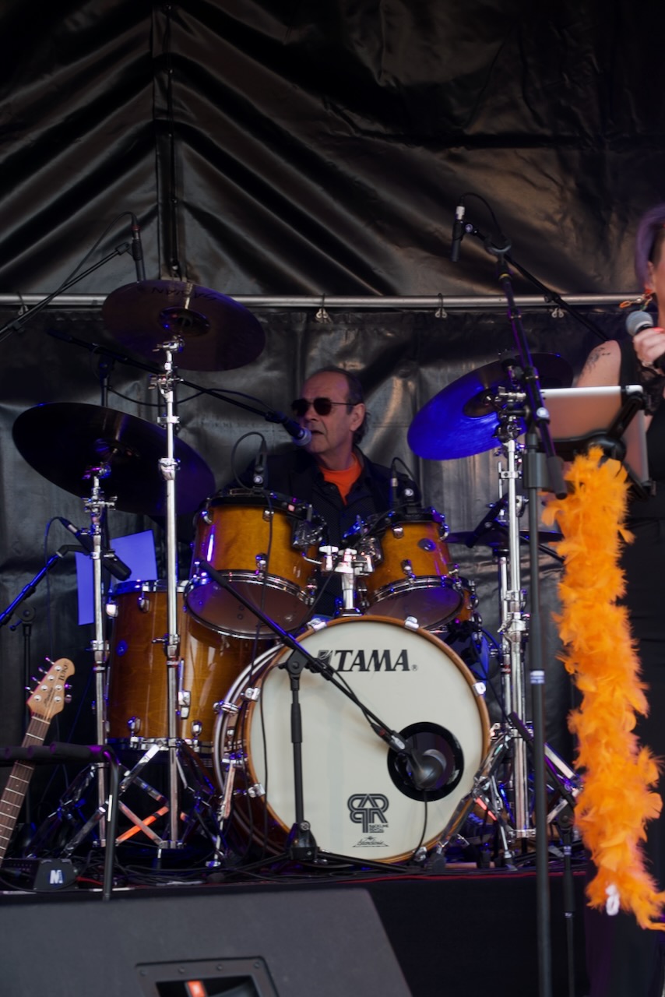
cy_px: 498
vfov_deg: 18.4
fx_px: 3074
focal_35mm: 111
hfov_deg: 12.3
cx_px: 332
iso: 100
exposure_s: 1/80
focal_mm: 40.73
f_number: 4
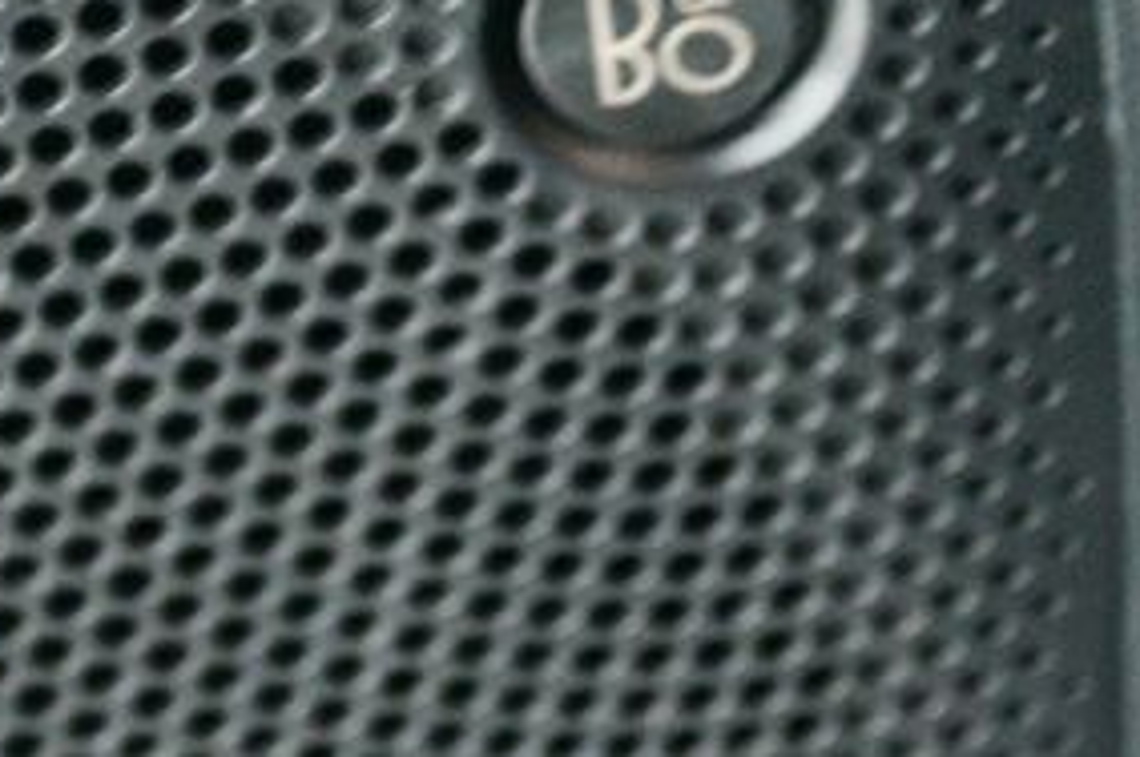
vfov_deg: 8.4
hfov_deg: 12.6
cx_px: 713
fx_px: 5156
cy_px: 52
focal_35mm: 163
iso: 12800
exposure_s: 1/15
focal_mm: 48
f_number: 5.3
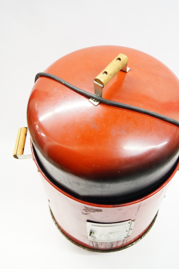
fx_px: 307
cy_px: 136
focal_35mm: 41
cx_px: 101
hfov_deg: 32.5
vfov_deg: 47.5
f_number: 4
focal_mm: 24
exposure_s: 1/60
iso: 2500
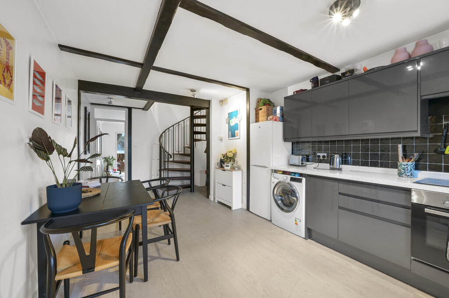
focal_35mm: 14
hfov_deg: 104.3
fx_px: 174
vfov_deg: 81.1
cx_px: 224
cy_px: 149
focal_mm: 14
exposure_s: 8
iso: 200
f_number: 16
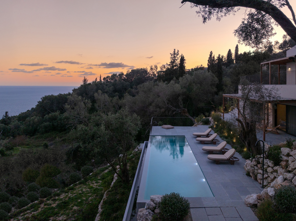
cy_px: 110
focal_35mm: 24
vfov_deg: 56.8
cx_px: 148
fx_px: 205
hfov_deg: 71.6
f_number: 3.5
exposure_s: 1/120
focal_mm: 12.29
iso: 100
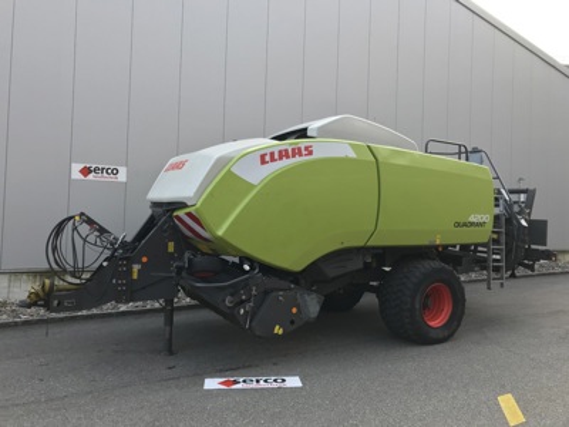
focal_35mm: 28
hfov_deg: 63.4
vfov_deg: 49.7
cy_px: 214
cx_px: 284
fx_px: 460
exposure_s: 1/162
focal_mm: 3.99
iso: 20
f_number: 1.8
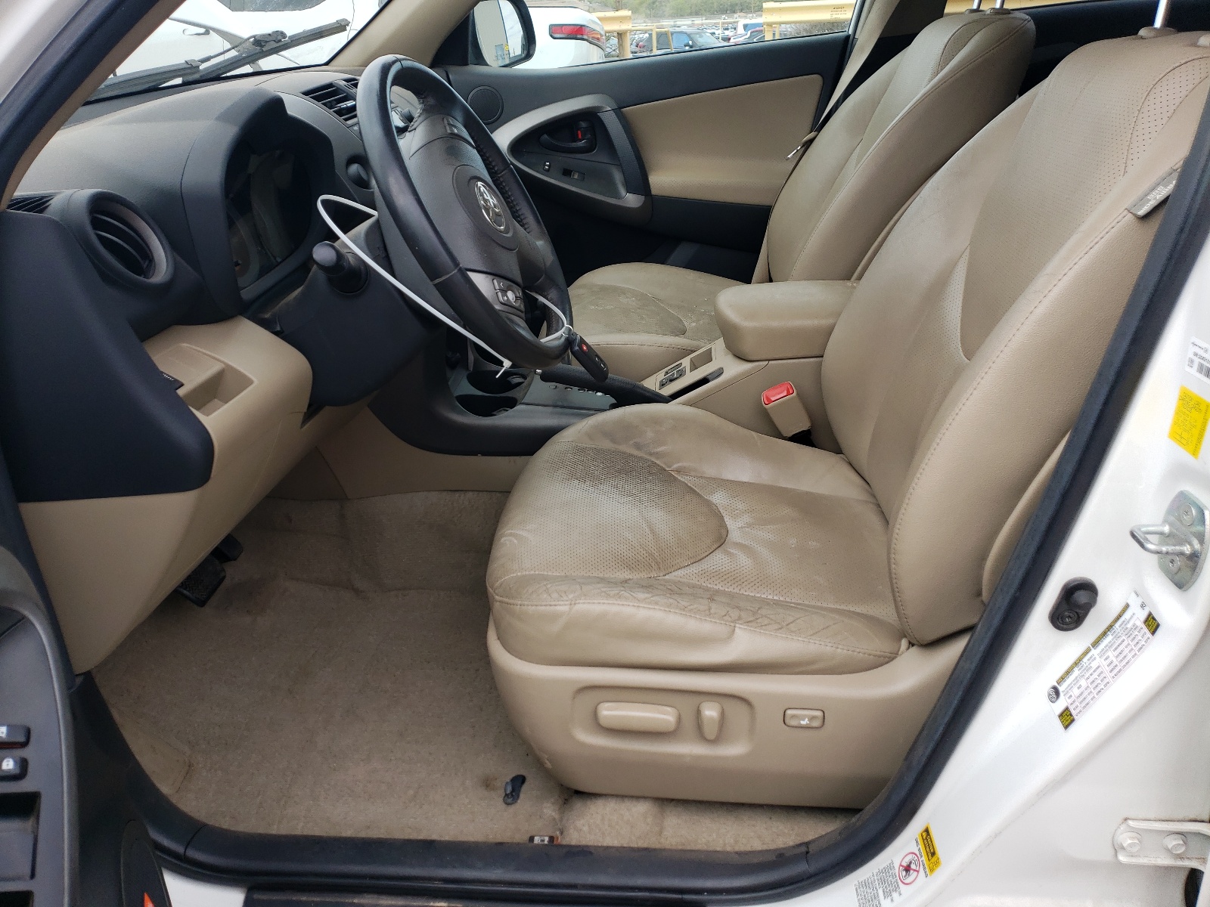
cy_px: 454
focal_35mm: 26
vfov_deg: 53.1
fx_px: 909
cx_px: 605
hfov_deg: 67.3
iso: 50
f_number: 1.5
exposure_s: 1/833
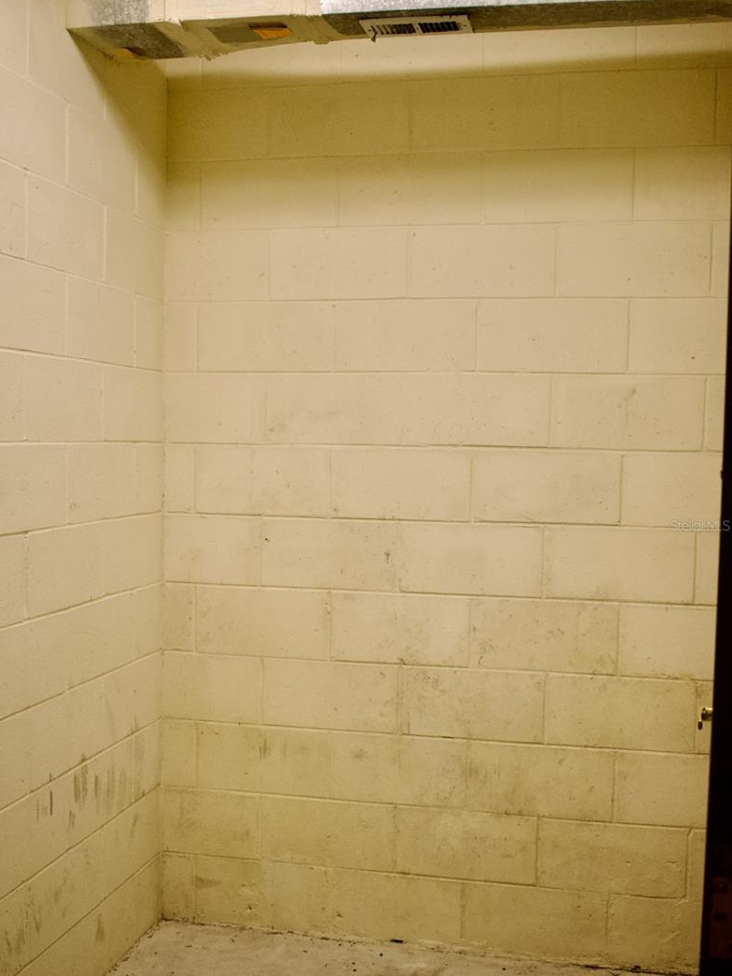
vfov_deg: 45.2
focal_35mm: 42
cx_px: 358
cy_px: 525
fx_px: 1171
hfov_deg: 34.7
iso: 1000
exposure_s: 1/125
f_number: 4
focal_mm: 25
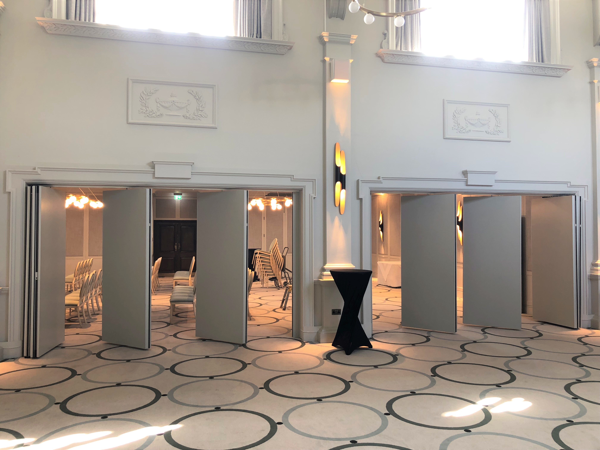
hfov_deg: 63.4
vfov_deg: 49.7
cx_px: 300
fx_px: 485
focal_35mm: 28
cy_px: 225
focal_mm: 3.99
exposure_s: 1/12
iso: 32
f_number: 1.8
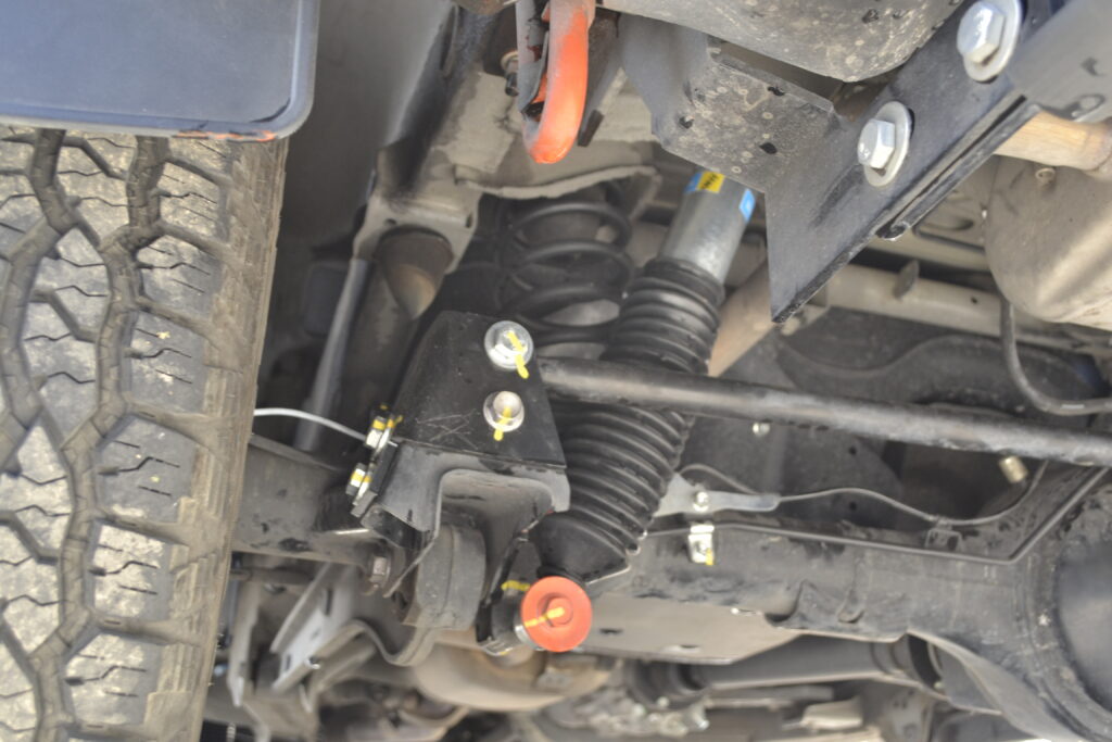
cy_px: 371
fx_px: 1297
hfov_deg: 46.4
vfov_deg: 31.9
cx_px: 556
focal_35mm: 42
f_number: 5.6
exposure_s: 1/60
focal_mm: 28
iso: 400
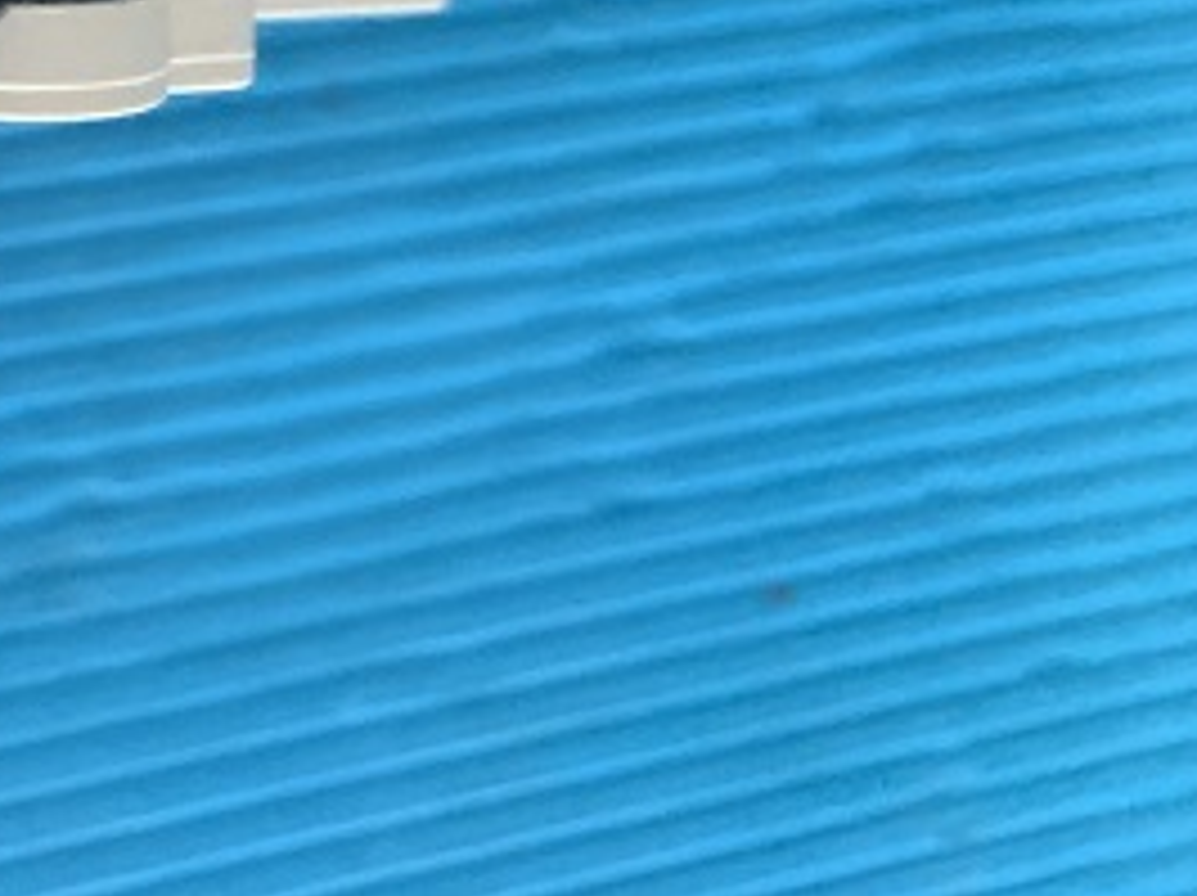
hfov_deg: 21.2
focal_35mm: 79
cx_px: -556
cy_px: -457
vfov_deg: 16.9
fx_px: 2729
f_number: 1.8
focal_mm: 4.25
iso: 250
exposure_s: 1/60
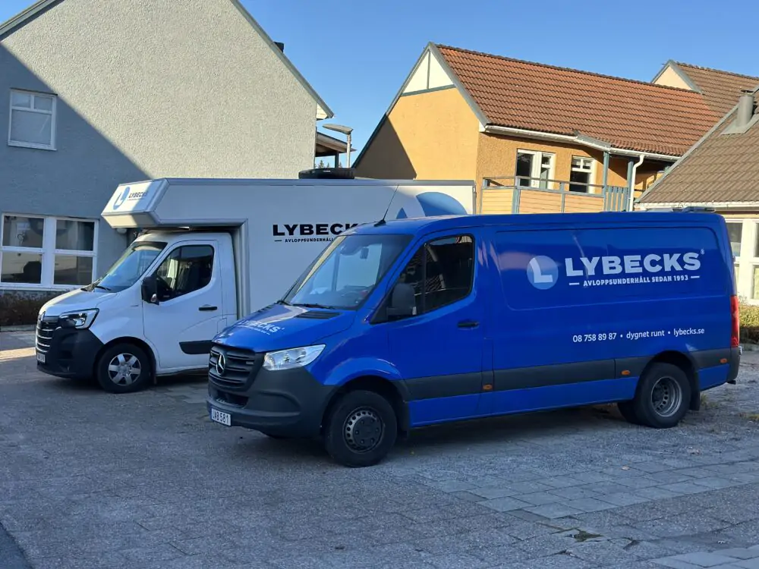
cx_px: 380
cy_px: 284
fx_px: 1052
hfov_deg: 39.7
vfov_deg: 30.3
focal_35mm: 48
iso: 80
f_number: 1.78
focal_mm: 6.86
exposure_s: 1/2203
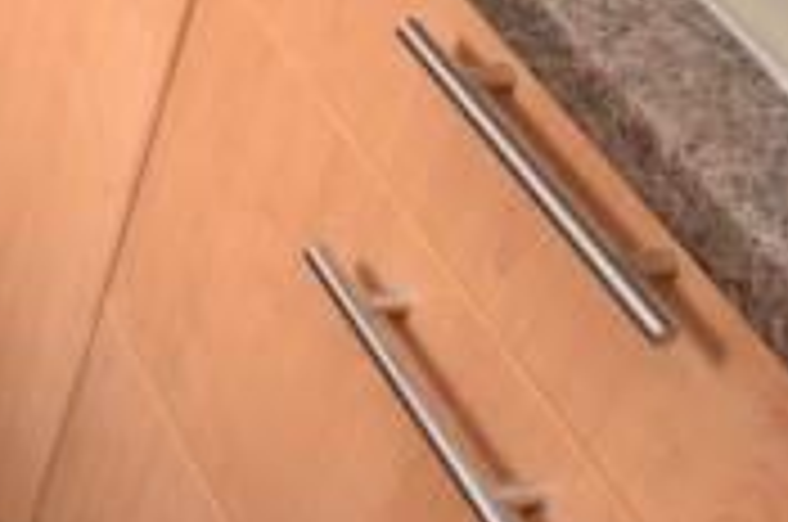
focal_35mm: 88
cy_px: -628
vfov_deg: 12.8
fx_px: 1923
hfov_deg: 17.5
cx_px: -725
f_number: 5
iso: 800
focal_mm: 10
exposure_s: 1/100
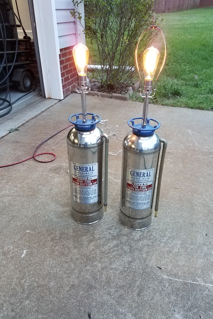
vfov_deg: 65.5
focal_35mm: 28
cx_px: 121
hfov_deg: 46.3
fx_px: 248
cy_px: 158
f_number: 1.7
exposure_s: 1/60
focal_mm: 4.2
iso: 160
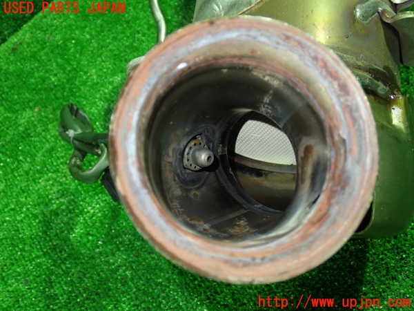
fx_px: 454
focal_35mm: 38
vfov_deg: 37.7
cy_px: 156
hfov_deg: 49.0
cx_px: 207
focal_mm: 6.83
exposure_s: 1/30
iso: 800
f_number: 2.7
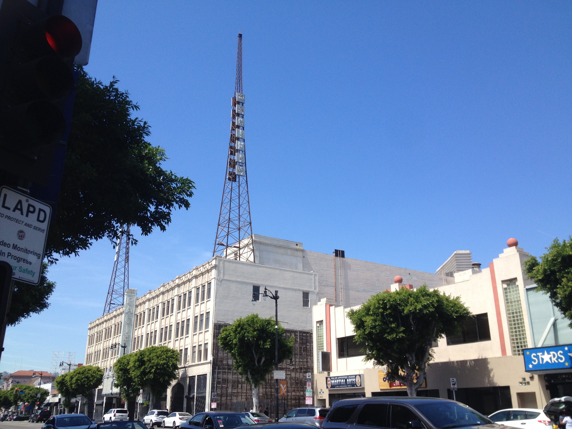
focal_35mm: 35
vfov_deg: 40.7
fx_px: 578
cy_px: 214
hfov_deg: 52.6
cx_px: 286
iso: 50
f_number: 2.4
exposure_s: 1/1175
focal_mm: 4.28
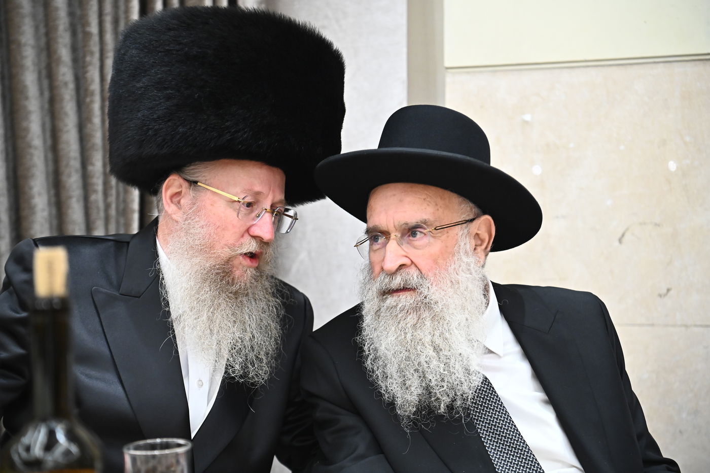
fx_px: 1025
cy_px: 236
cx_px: 355
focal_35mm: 52
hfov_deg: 38.2
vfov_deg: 26.0
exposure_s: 1/250
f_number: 3.5
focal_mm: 52
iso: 3200
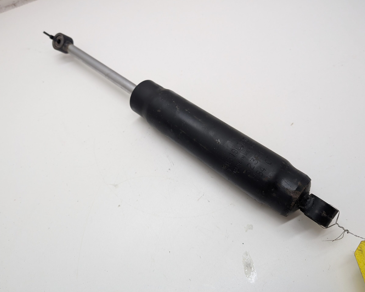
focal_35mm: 25
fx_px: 270
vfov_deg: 56.8
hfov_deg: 68.1
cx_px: 188
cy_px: 146
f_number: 1.68
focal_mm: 6.9
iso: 157
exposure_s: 1/176
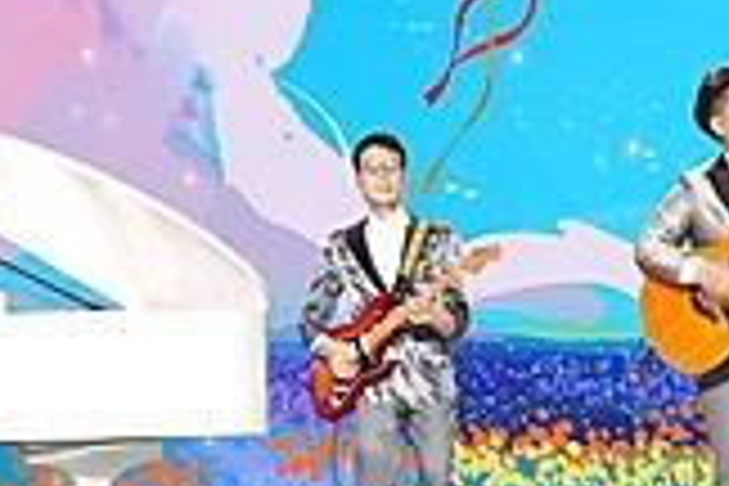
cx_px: 720
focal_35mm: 167
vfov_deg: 8.2
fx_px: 3381
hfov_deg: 12.2
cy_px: 230
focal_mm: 45
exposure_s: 1/50
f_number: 4
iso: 160
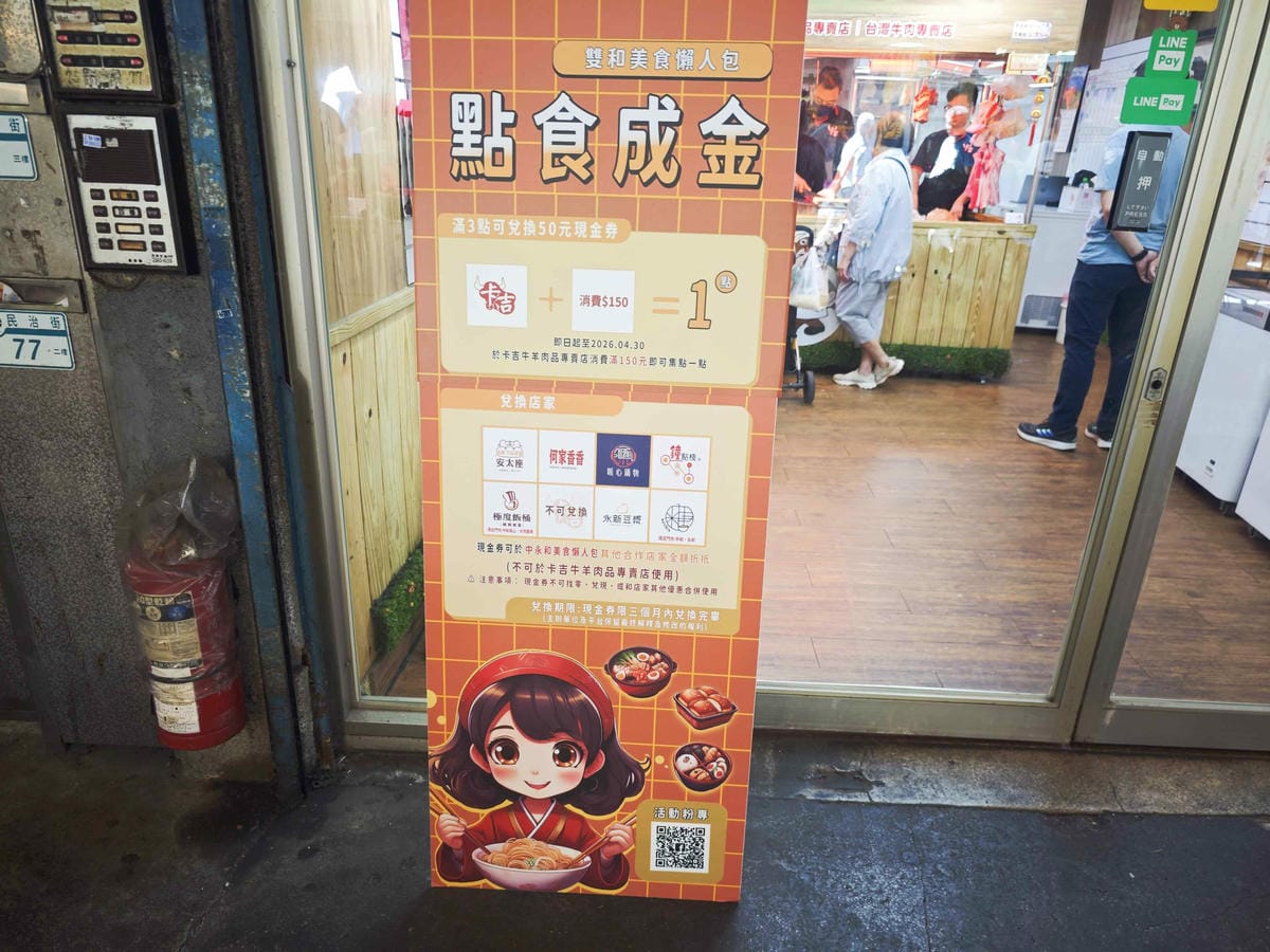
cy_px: 476
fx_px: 844
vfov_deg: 58.9
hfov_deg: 73.9
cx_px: 635
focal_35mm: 23
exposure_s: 1/60
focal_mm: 8.72
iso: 250
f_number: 1.63
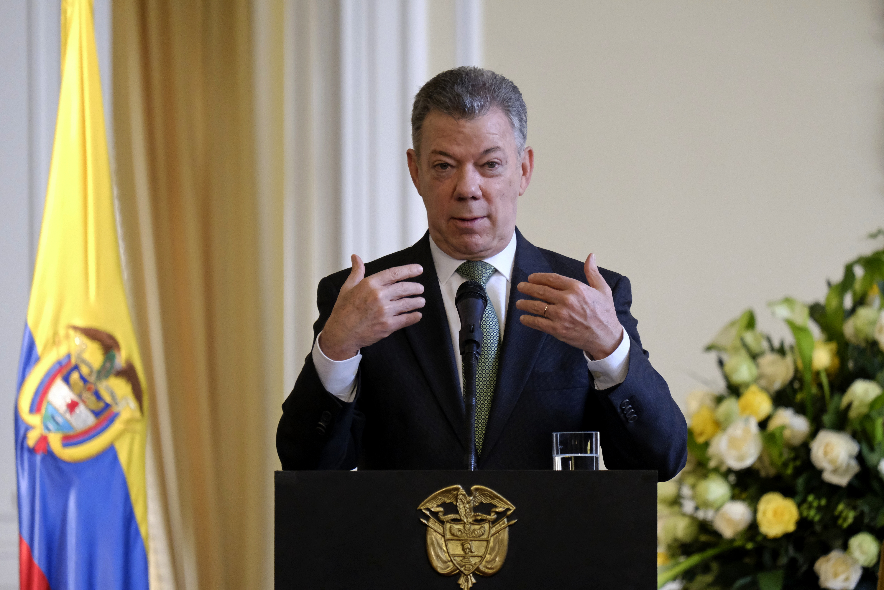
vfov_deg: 4.6
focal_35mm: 300
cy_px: 295
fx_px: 7366
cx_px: 442
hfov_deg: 6.9
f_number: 4.8
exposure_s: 1/200
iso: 5000
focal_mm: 200
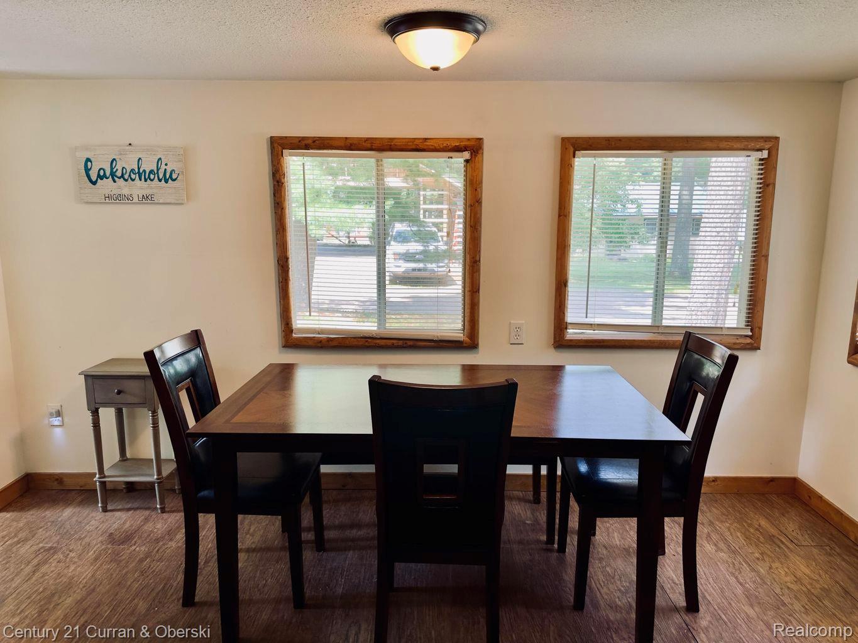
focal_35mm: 24
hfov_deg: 71.6
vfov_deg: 56.8
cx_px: 429
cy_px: 322
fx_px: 595
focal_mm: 6.86
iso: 100
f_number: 1.78
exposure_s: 1/120
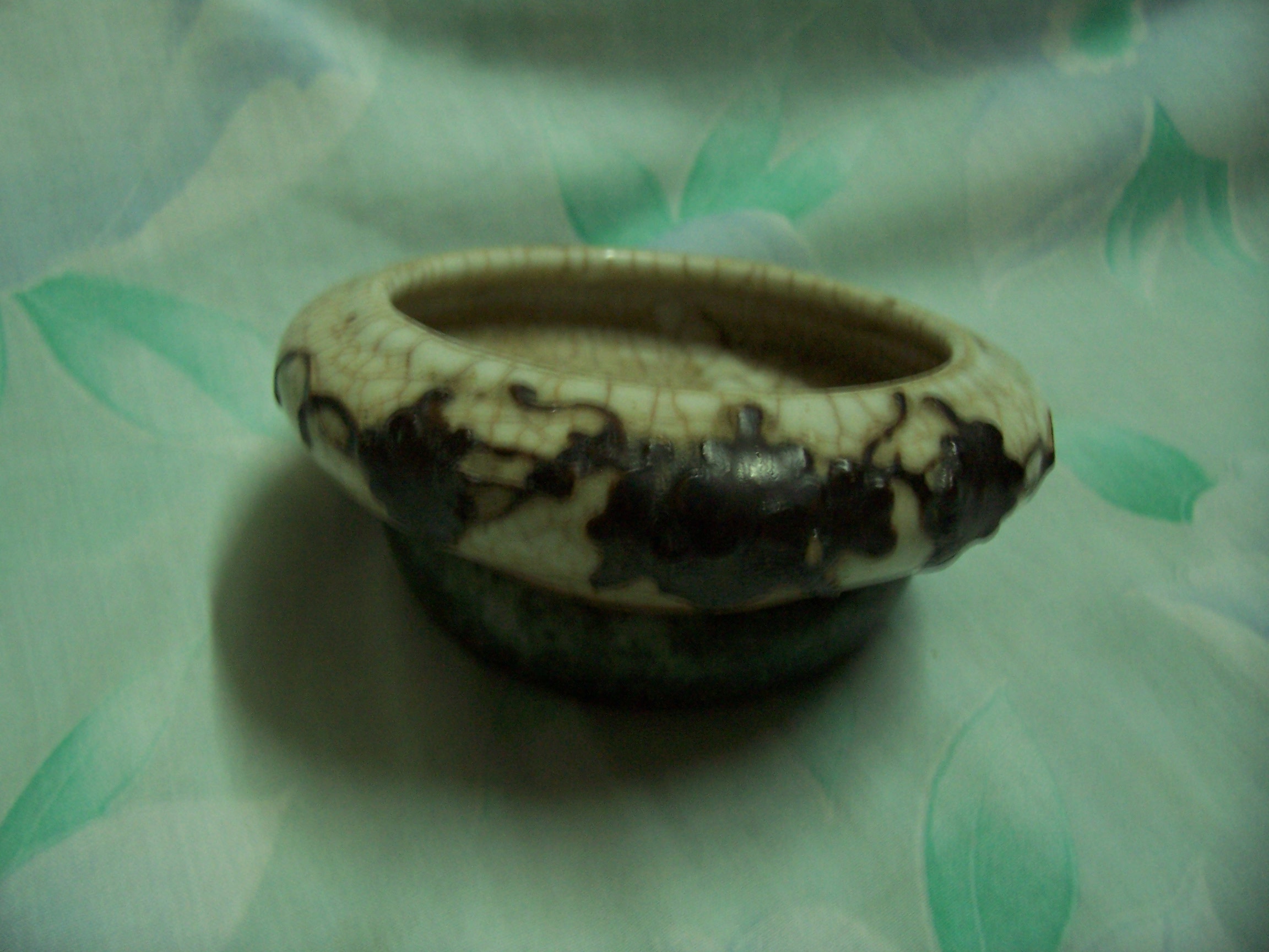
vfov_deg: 41.8
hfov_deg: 54.0
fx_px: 1246
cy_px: 476
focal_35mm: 34
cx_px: 634
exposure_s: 1/8
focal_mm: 5.6
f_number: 2.7
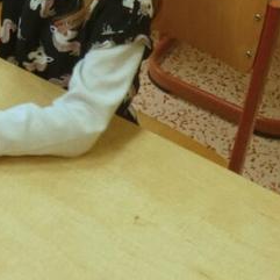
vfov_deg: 16.6
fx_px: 897
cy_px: -103
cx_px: -66
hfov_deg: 16.9
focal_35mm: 98
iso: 250
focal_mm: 3.6
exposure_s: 1/60
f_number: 2.8
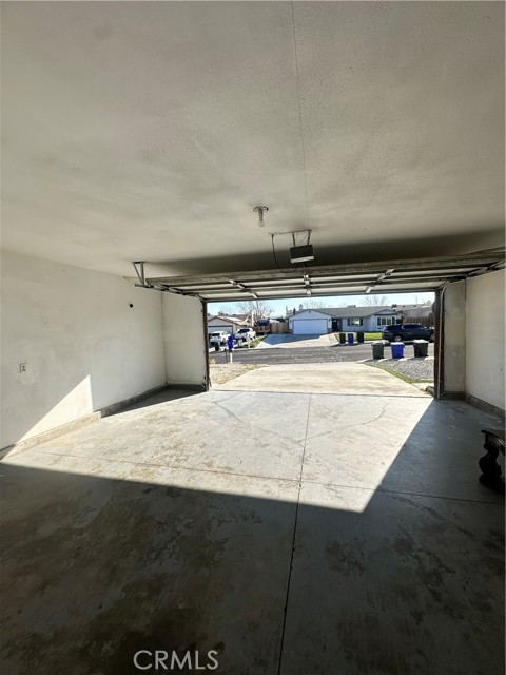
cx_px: 253
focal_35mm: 14
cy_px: 338
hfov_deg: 85.7
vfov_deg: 102.1
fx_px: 273
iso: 50
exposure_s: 1/1825
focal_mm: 2.22
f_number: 2.2
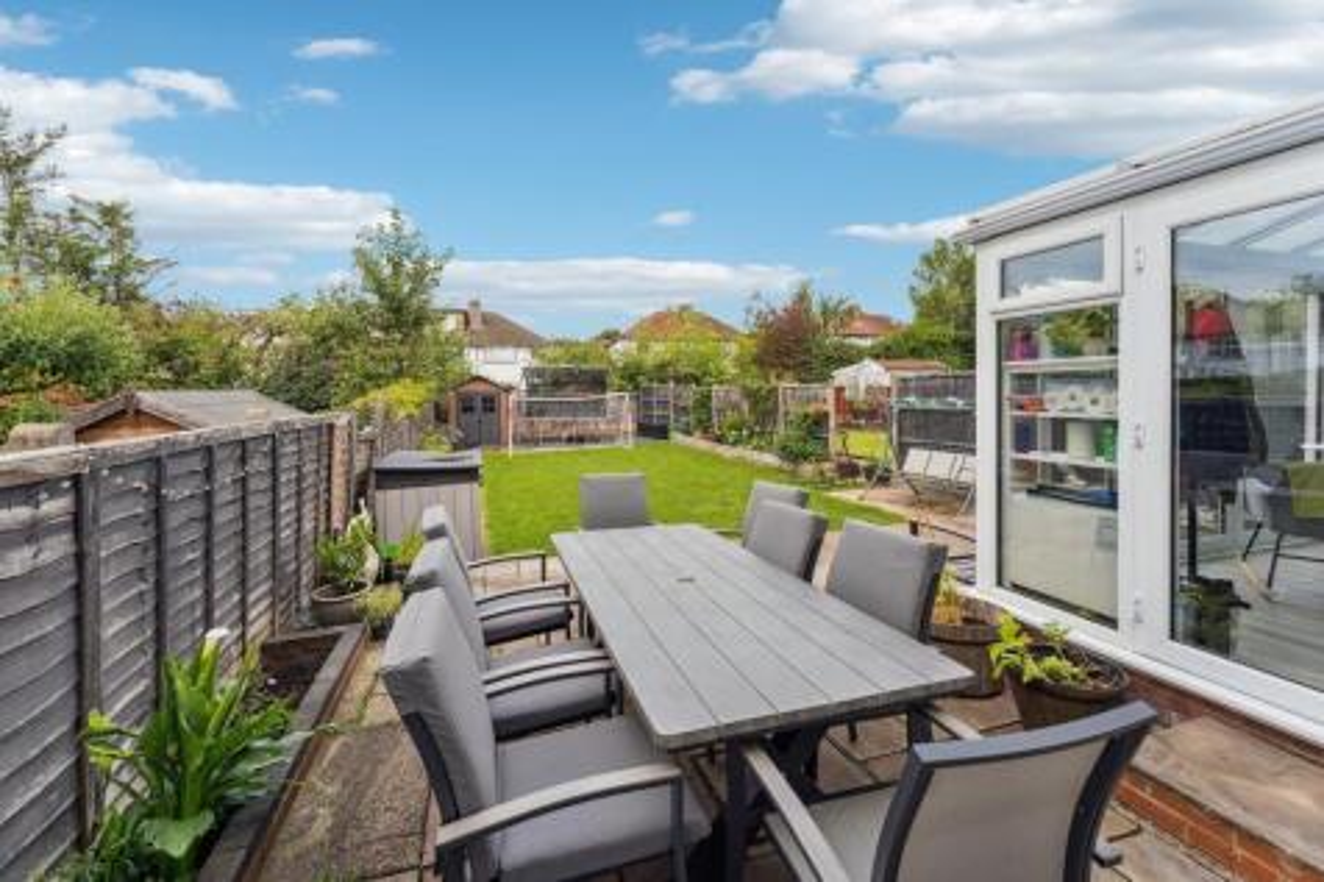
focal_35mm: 14
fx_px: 515
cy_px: 441
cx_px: 662
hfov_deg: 104.3
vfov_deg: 81.2
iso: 160
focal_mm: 14
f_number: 9
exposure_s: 1/60
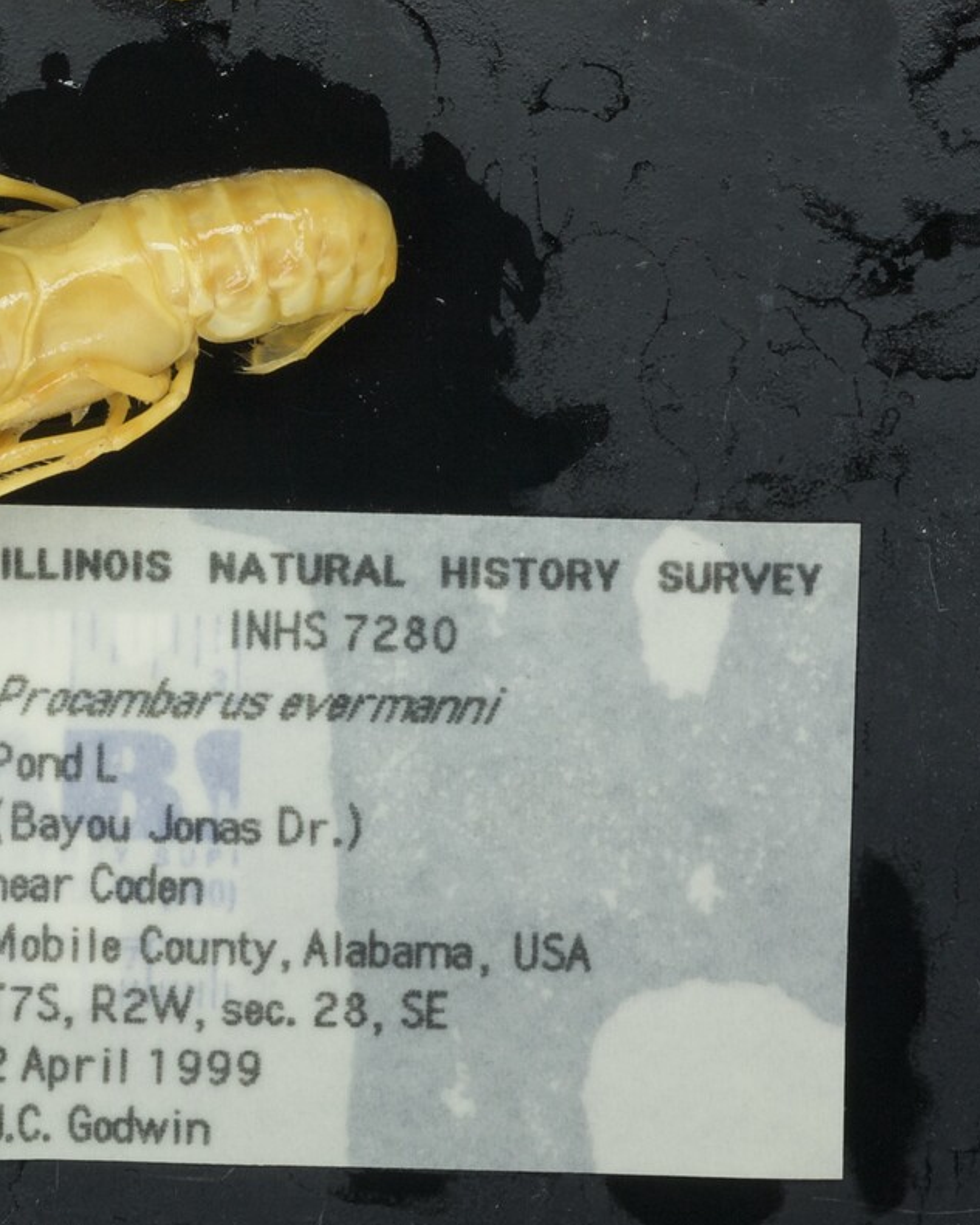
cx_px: 135
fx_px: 4640
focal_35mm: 128
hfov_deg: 12.0
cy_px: 615
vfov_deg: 15.0
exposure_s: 1/1.3
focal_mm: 60
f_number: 36
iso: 500
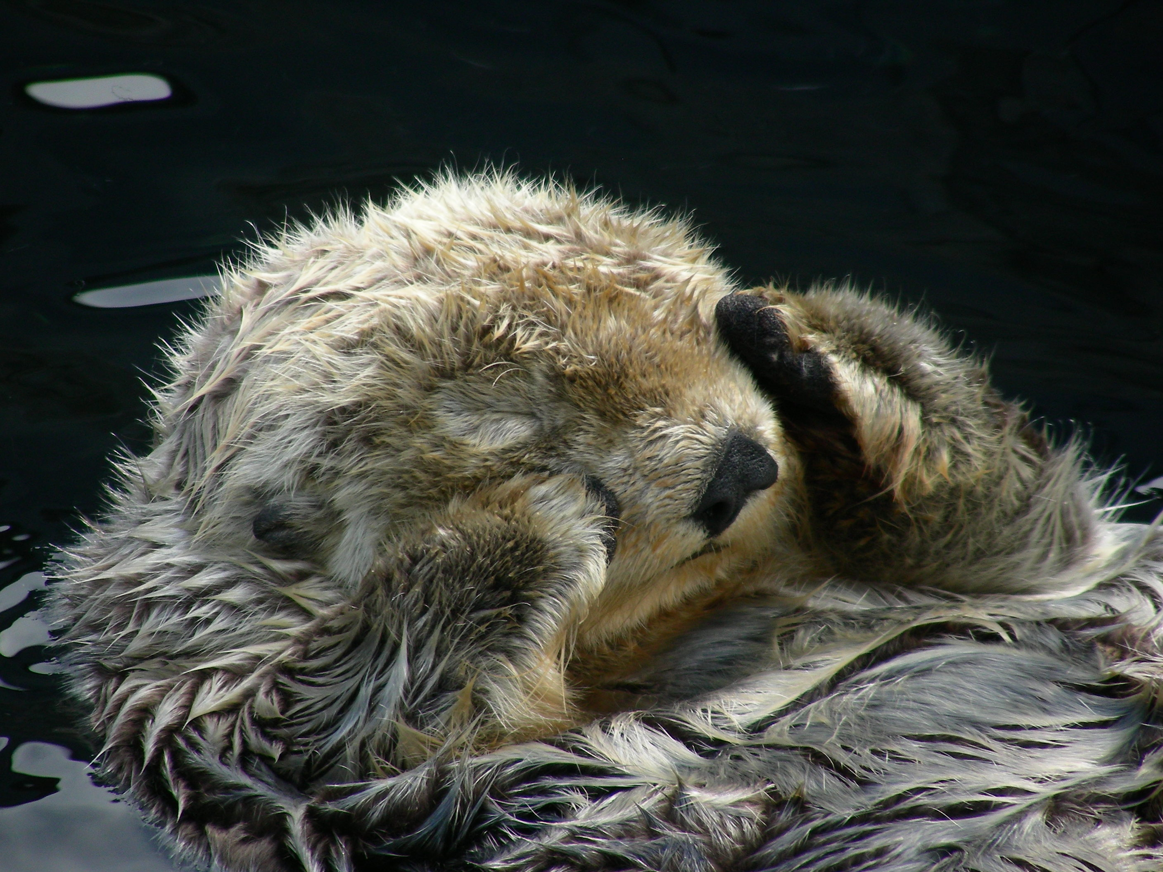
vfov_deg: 3.9
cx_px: 582
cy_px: 436
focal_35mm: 380
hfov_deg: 5.2
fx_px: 12767
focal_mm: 63.3
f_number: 3.5
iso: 50
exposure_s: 1/230
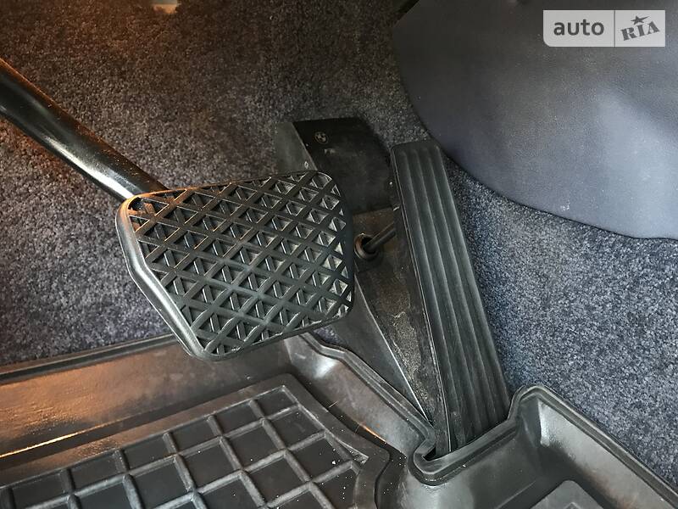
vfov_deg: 49.7
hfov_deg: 63.4
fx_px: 548
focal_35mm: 28
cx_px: 339
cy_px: 254
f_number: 1.8
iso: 80
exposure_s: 1/7
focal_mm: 4
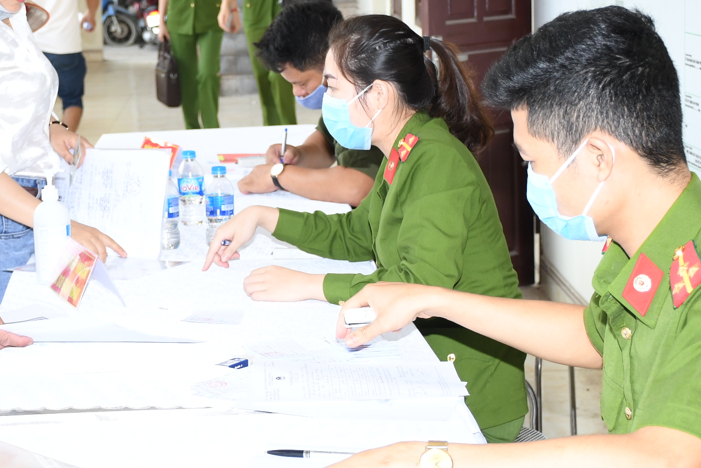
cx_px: 210
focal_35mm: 94
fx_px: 1830
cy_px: 151
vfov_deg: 14.5
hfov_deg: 21.6
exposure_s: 1/200
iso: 400
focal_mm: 30
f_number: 4
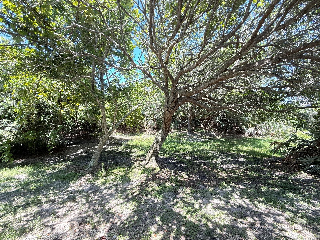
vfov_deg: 85.7
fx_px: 129
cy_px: 120
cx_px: 160
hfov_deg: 102.1
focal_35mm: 14
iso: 80
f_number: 2.2
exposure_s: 1/99
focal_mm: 2.22
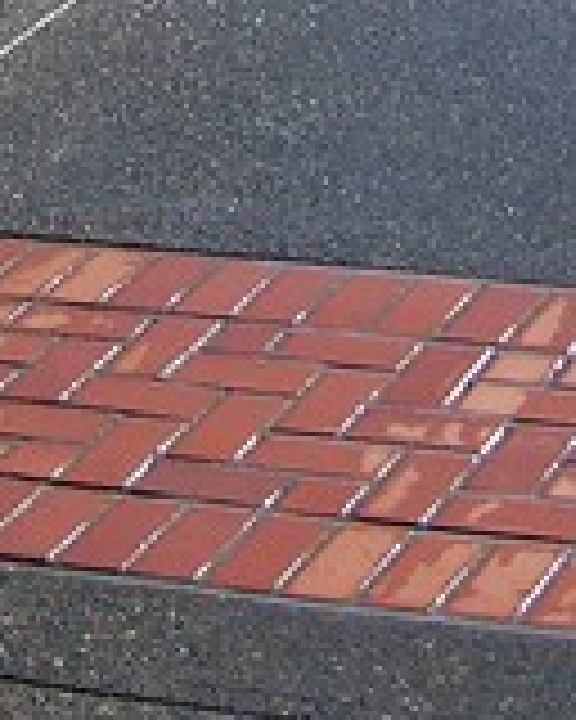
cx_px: 387
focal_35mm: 176
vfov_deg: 10.6
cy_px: -328
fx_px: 3750
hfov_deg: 8.8
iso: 64
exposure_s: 1/640
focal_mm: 5.85
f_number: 2.8
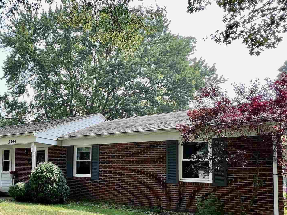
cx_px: 34
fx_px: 232
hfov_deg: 55.8
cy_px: 158
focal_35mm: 28
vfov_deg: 48.1
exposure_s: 1/435
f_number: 1.8
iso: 32
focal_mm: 1.57
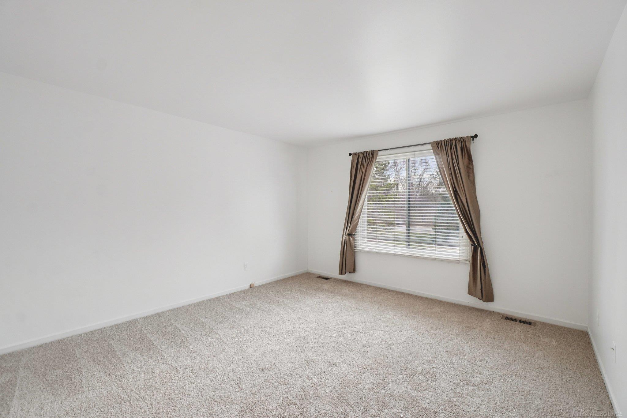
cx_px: 314
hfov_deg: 100.4
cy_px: 209
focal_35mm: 15
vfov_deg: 77.3
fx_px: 261
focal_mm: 10
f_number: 8
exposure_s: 1/15
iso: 400
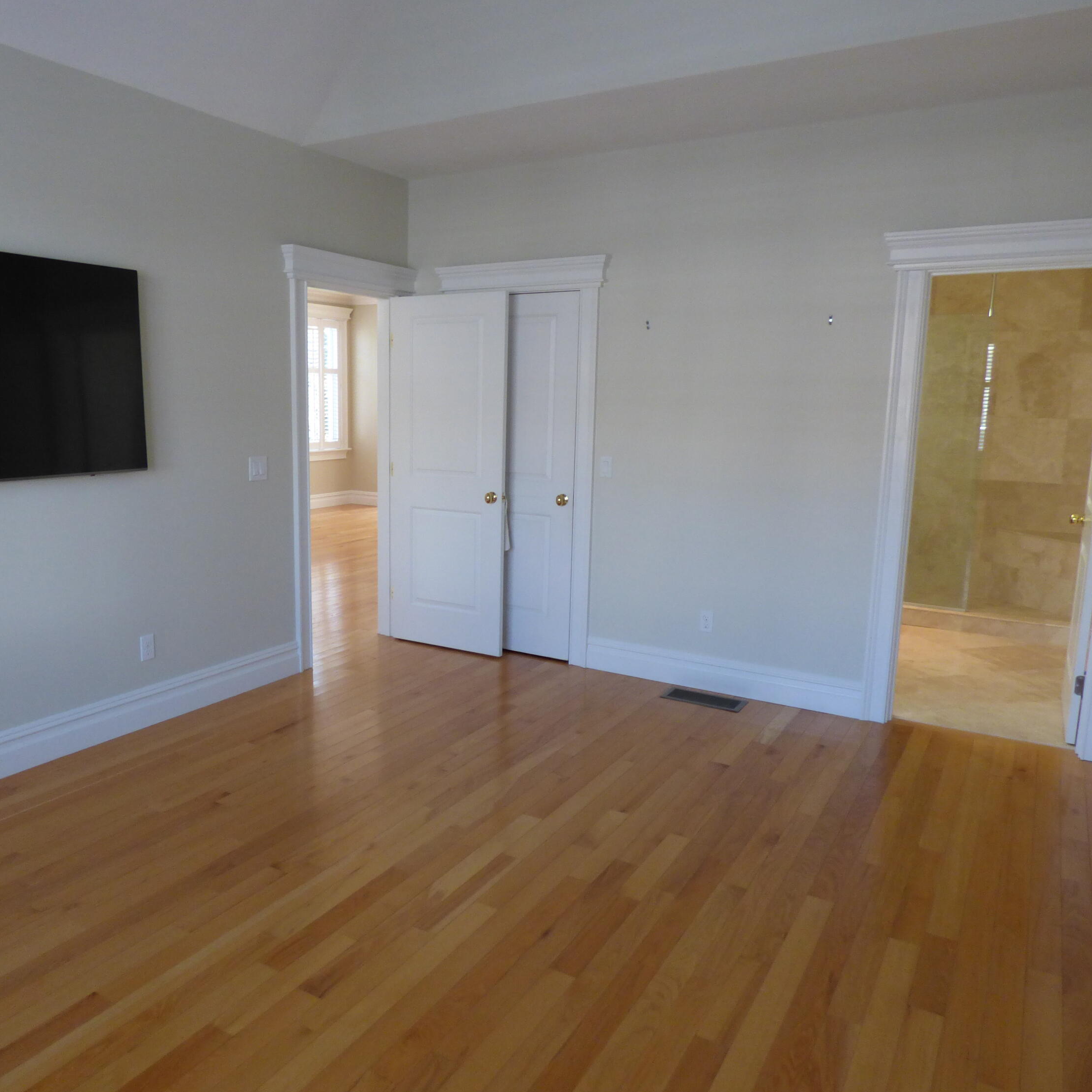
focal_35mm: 24
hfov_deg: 64.7
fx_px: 857
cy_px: 548
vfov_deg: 65.0
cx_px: 463
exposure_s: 1/60
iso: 320
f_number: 2.8
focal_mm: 3.58
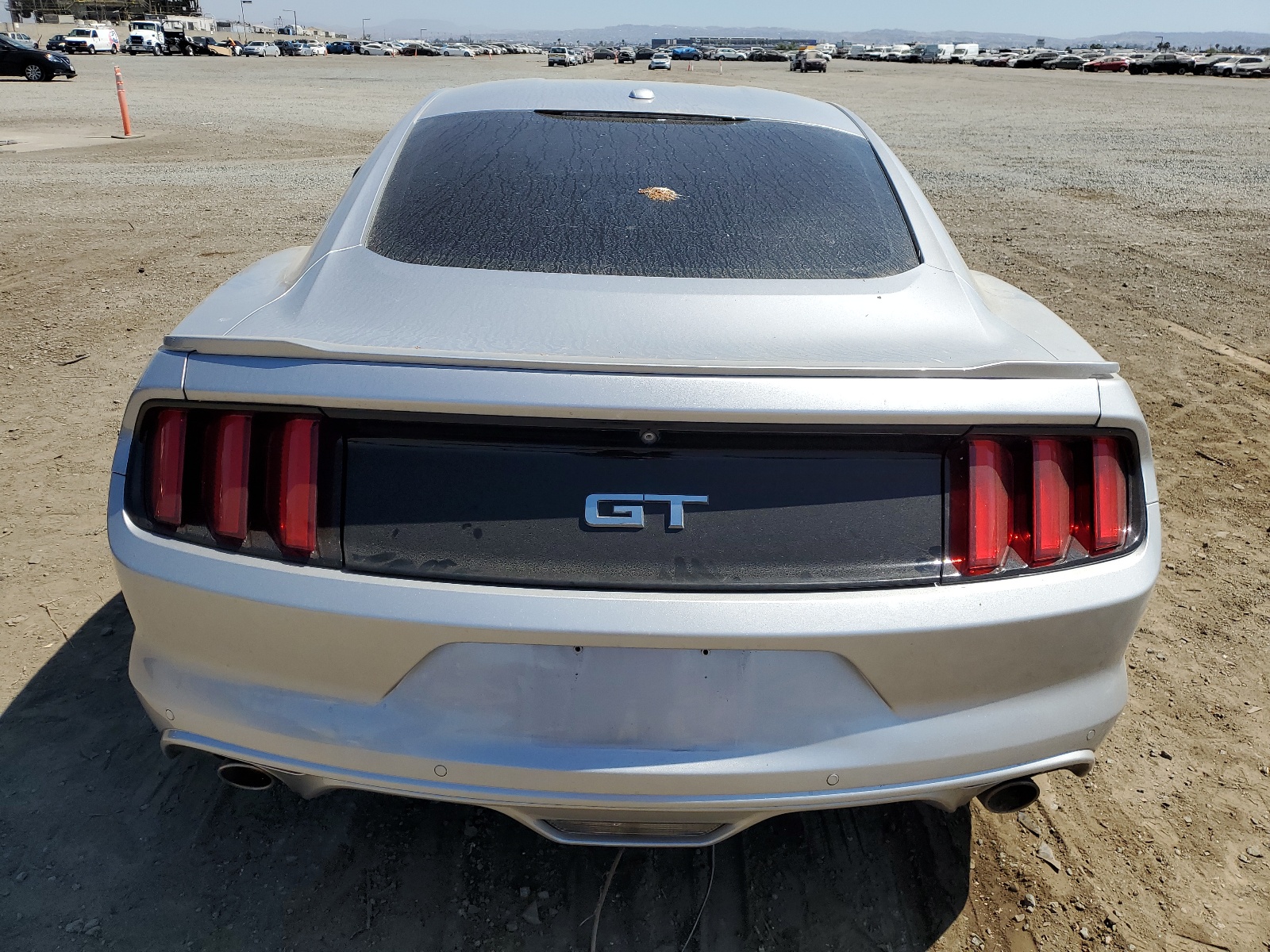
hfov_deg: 67.3
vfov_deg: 53.1
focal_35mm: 26
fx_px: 954
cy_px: 476
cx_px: 635
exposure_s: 1/5000
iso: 50
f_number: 1.5
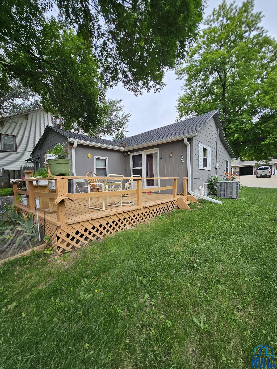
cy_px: 184
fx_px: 139
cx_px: 138
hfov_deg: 89.9
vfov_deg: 106.2
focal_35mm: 13
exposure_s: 1/621
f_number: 2.2
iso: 50
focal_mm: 2.2
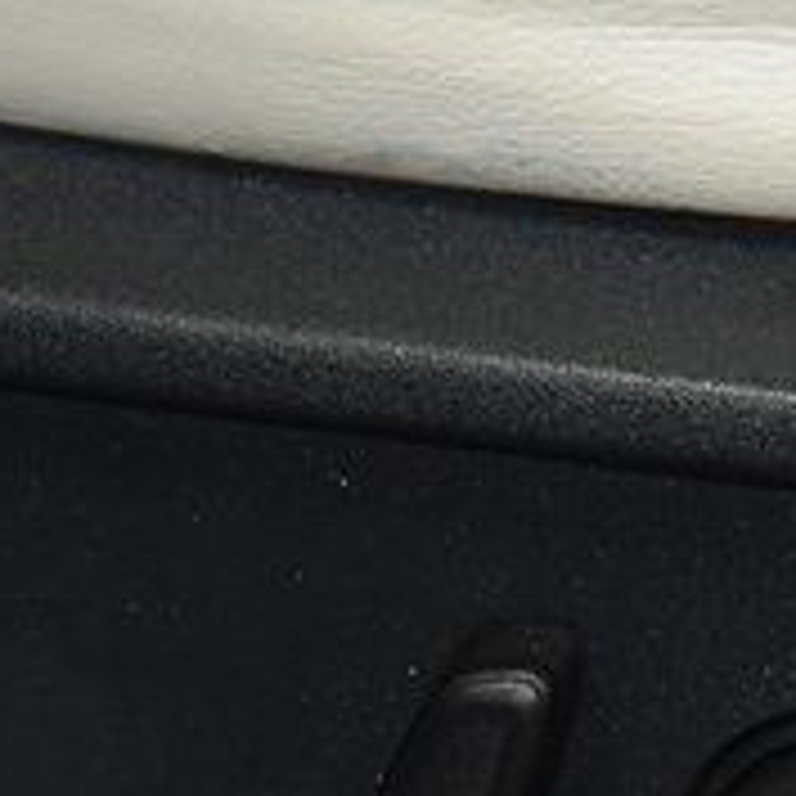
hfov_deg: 5.4
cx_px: 445
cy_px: 798
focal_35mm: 322
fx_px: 8377
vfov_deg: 5.4
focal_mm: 70
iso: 1600
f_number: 4.5
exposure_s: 1/100
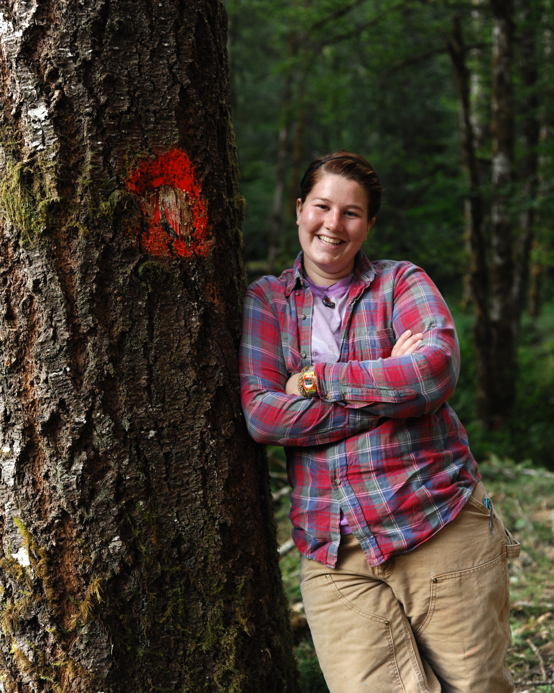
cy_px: 360
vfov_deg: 33.0
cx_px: 279
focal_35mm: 57
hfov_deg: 26.7
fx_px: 1168
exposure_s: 1/250
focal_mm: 50
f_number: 3.5
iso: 800
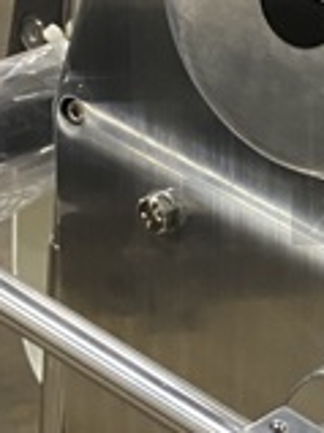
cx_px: 596
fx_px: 1662
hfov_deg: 10.4
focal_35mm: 133
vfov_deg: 14.8
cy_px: 102
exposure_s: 1/60
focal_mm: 4.25
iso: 200
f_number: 1.8
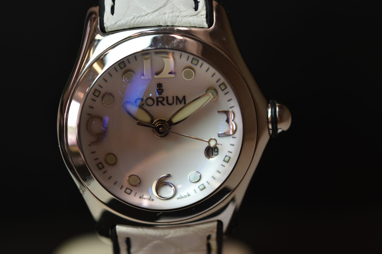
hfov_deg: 15.2
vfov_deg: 10.2
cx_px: 191
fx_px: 1432
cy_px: 127
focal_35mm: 135
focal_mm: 90
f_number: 5
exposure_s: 1/80
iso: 100
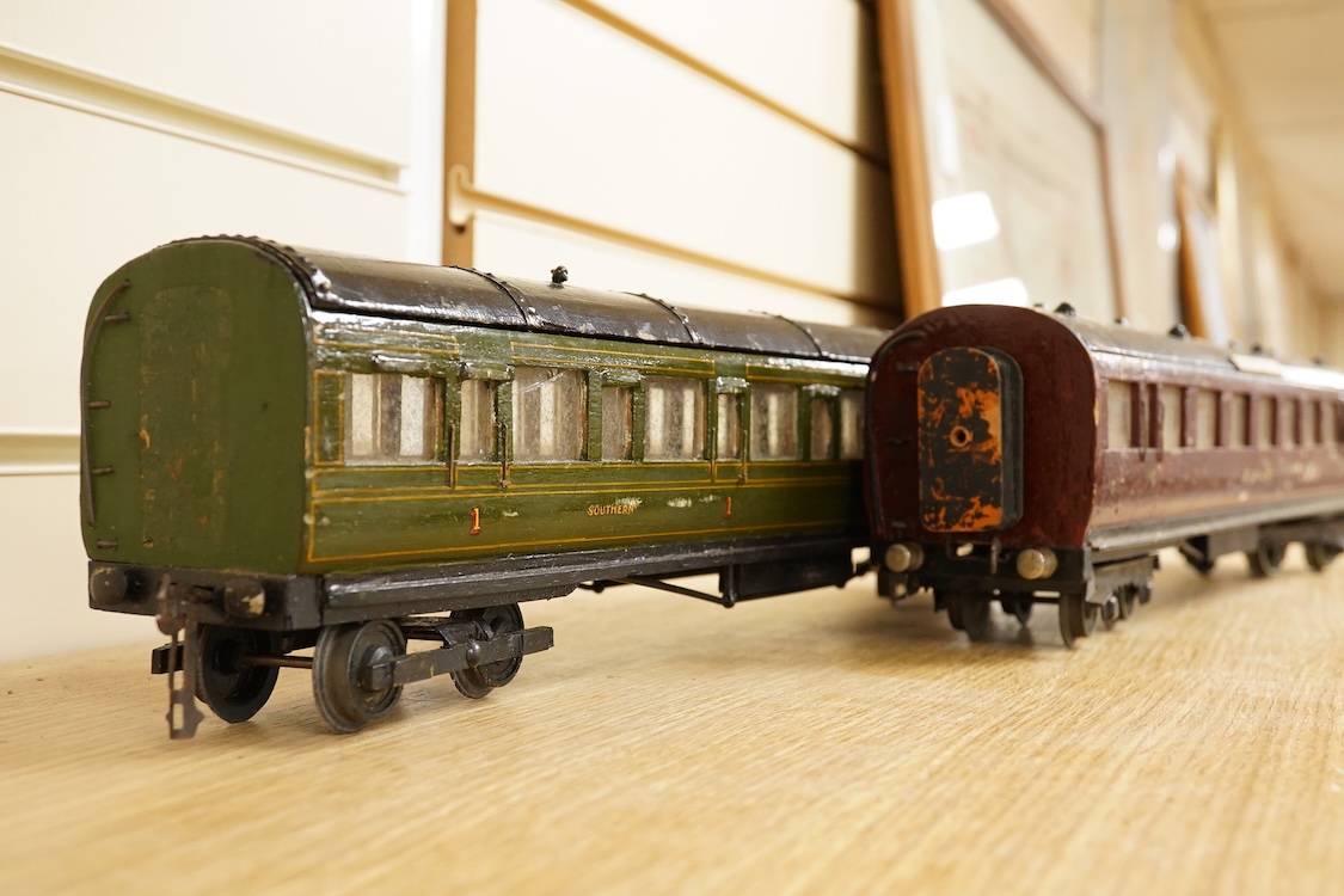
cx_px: 672
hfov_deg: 43.6
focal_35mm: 45
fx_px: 1680
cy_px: 448
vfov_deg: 29.9
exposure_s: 1/80
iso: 2500
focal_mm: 30
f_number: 10
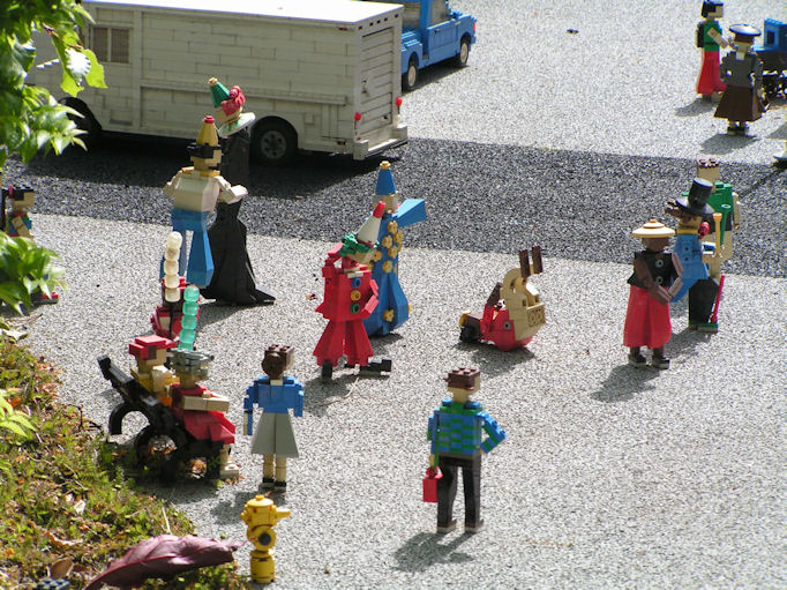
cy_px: 295
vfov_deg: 7.5
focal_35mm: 198
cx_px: 394
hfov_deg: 10.0
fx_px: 4500
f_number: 4.5
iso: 50
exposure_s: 1/250
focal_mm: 32.9
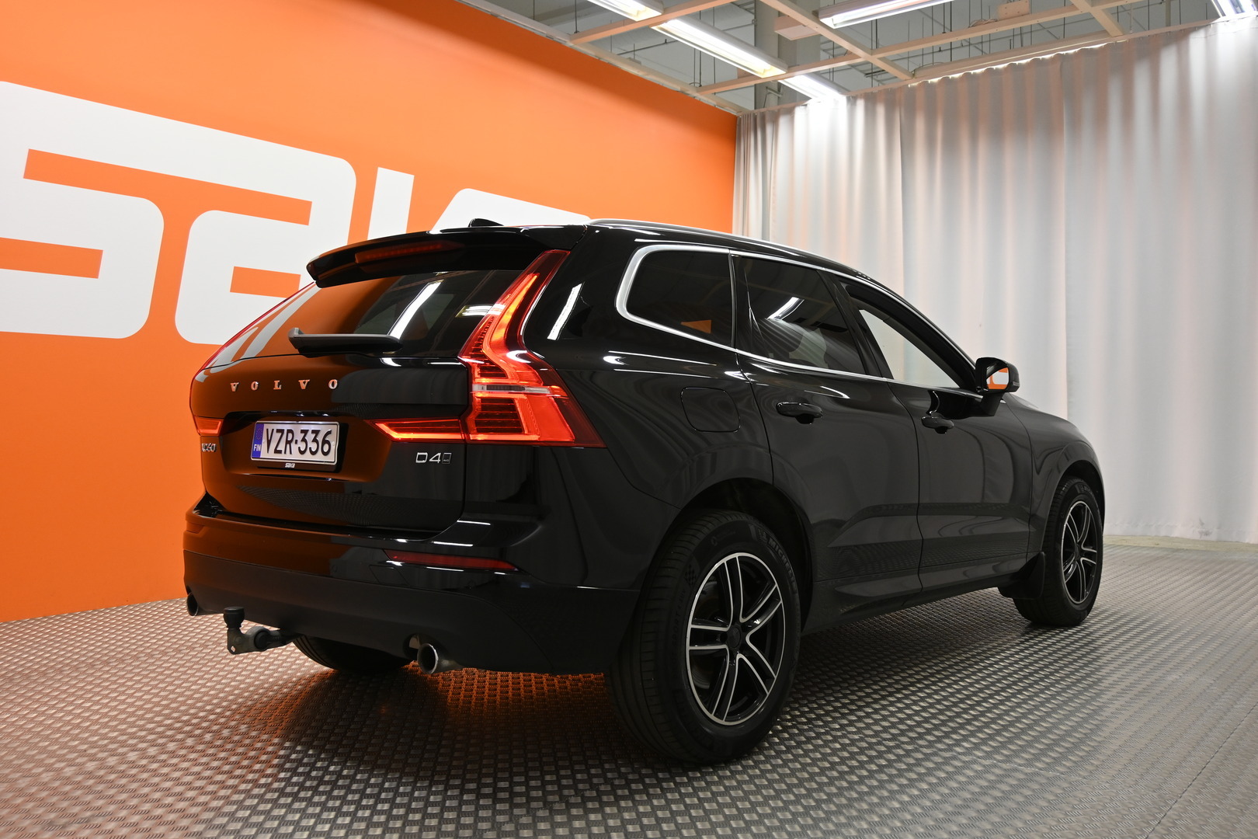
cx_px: 629
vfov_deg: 41.7
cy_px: 420
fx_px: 1101
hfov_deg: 59.5
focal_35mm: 32
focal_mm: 21
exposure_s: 1/80
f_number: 4.5
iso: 400
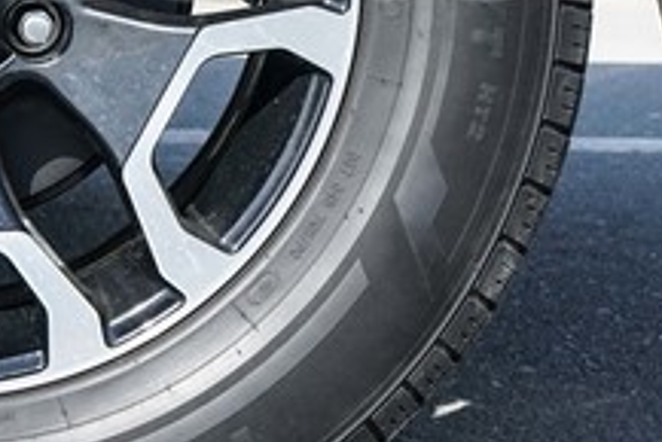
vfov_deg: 8.4
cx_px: -73
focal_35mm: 162
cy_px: -56
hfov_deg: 12.4
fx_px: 2981
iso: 400
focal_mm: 44
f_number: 9
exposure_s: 1/320
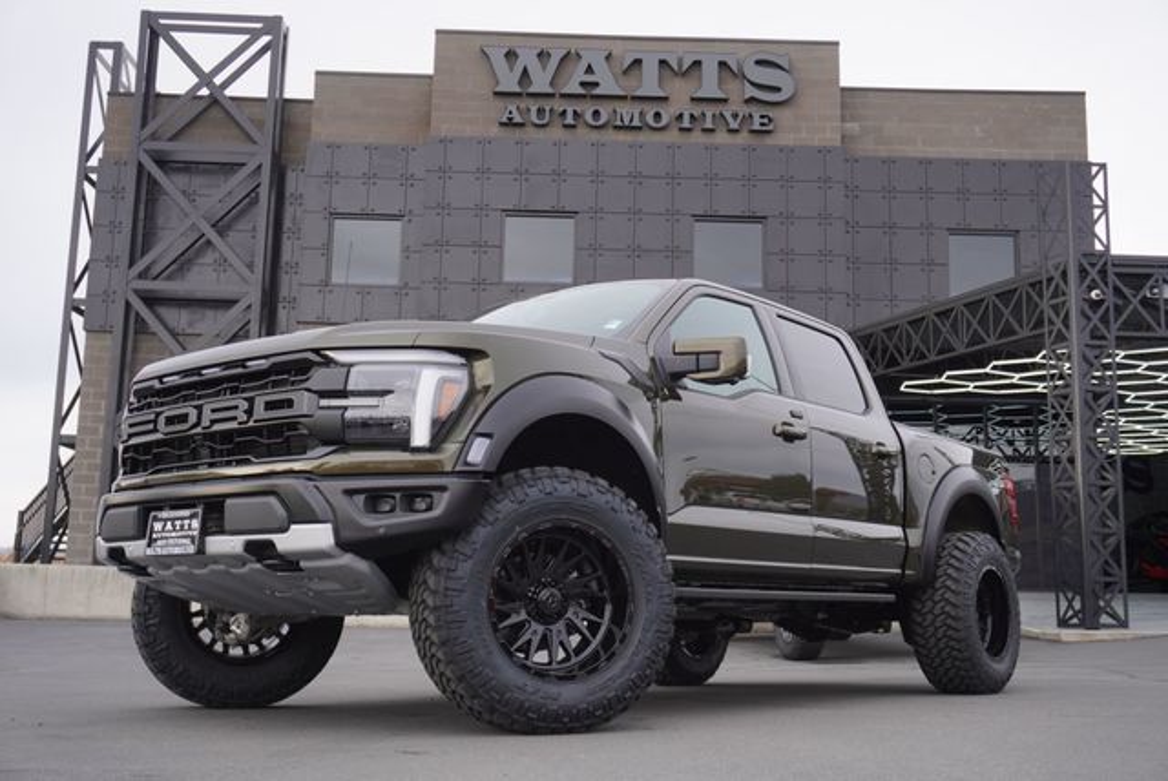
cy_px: 390
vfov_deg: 34.3
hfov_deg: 49.5
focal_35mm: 39
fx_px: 1266
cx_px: 584
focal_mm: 26
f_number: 5.6
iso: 100
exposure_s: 1/100
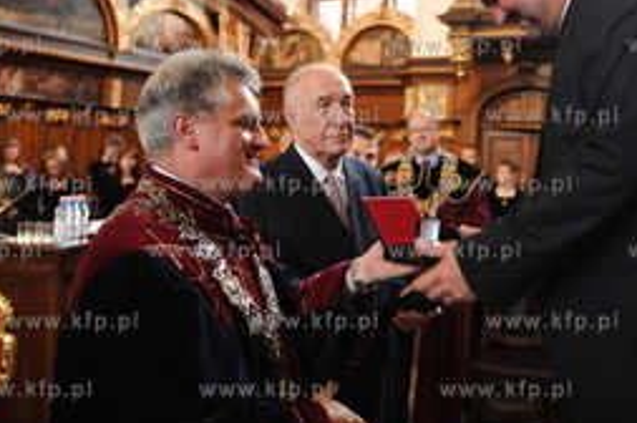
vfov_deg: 34.7
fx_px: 672
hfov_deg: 50.2
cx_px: 400
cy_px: 149
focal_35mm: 38
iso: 1000
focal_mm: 24
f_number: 2.8
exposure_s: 1/50
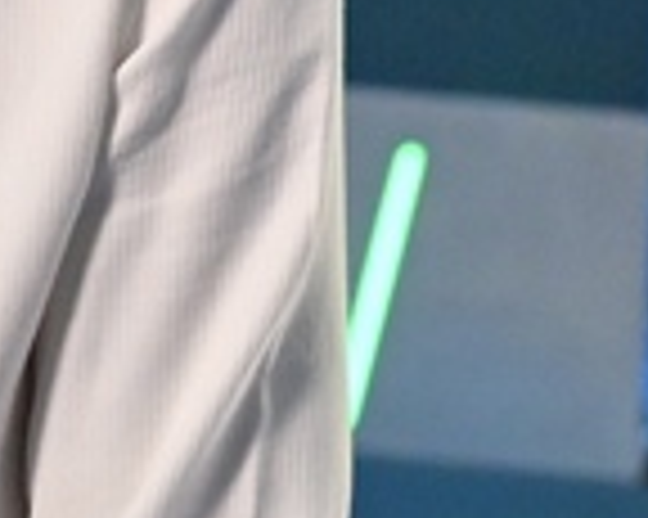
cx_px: -140
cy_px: 126
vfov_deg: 3.3
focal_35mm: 469
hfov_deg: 4.1
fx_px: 8989
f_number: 5.6
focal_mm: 60
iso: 3200
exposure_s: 1/160
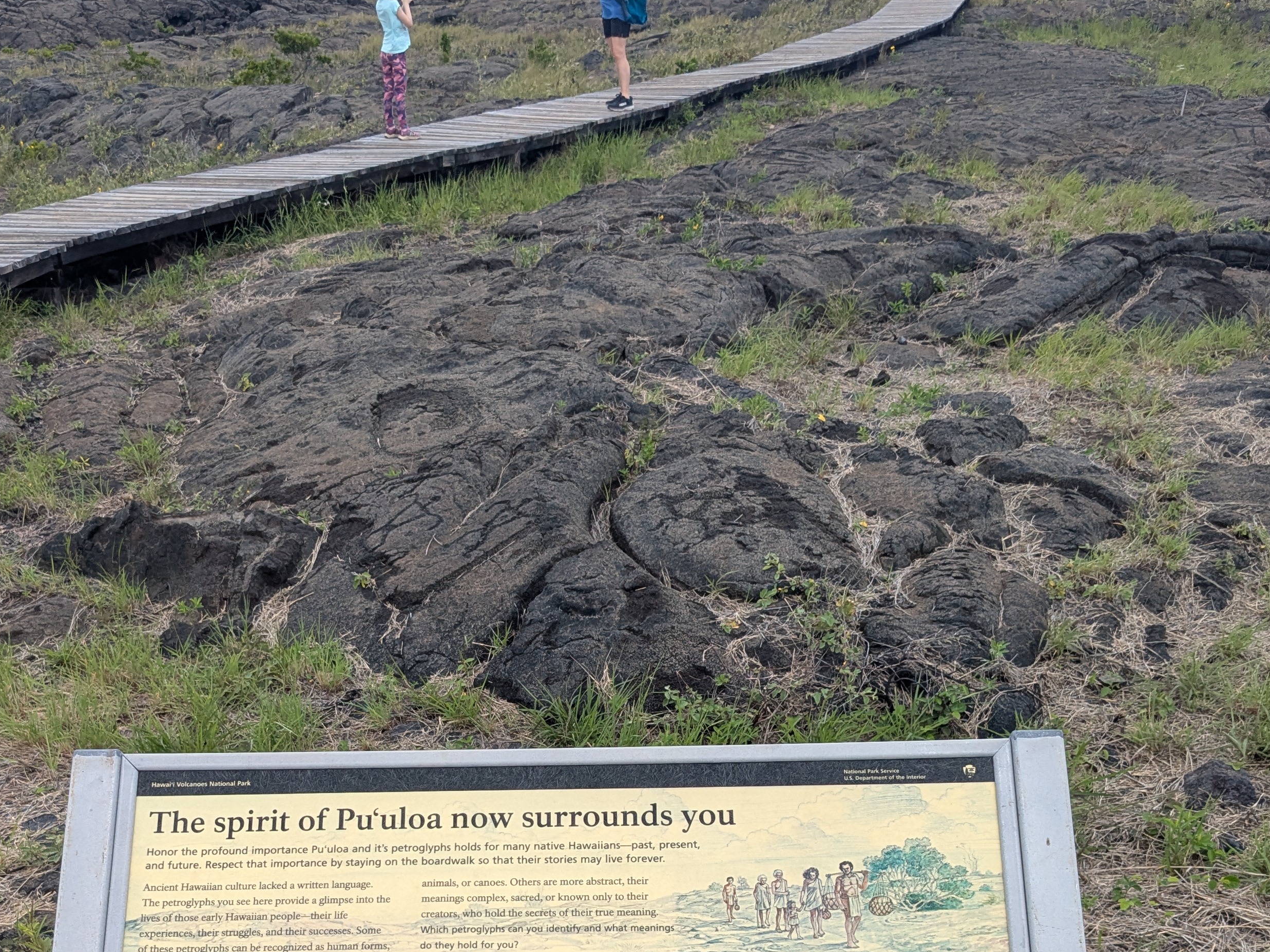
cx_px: 551
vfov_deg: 32.1
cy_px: 749
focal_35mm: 44
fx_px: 1614
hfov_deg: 42.9
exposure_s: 1/1462
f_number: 1.73
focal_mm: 4.38
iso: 58
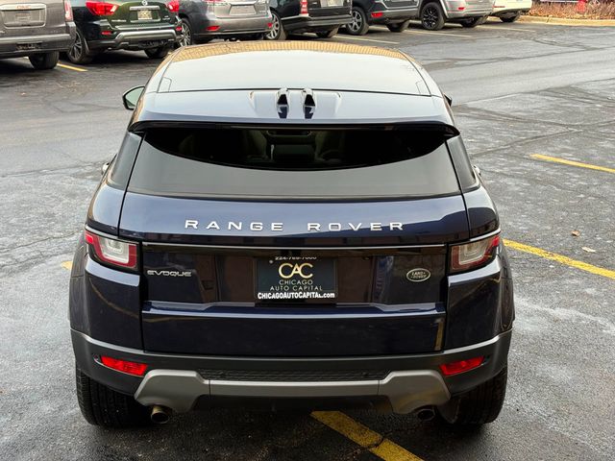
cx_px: 308
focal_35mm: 48
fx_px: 853
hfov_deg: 39.7
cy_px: 230
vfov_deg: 30.3
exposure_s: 1/523
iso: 64
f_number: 1.78
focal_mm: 6.76
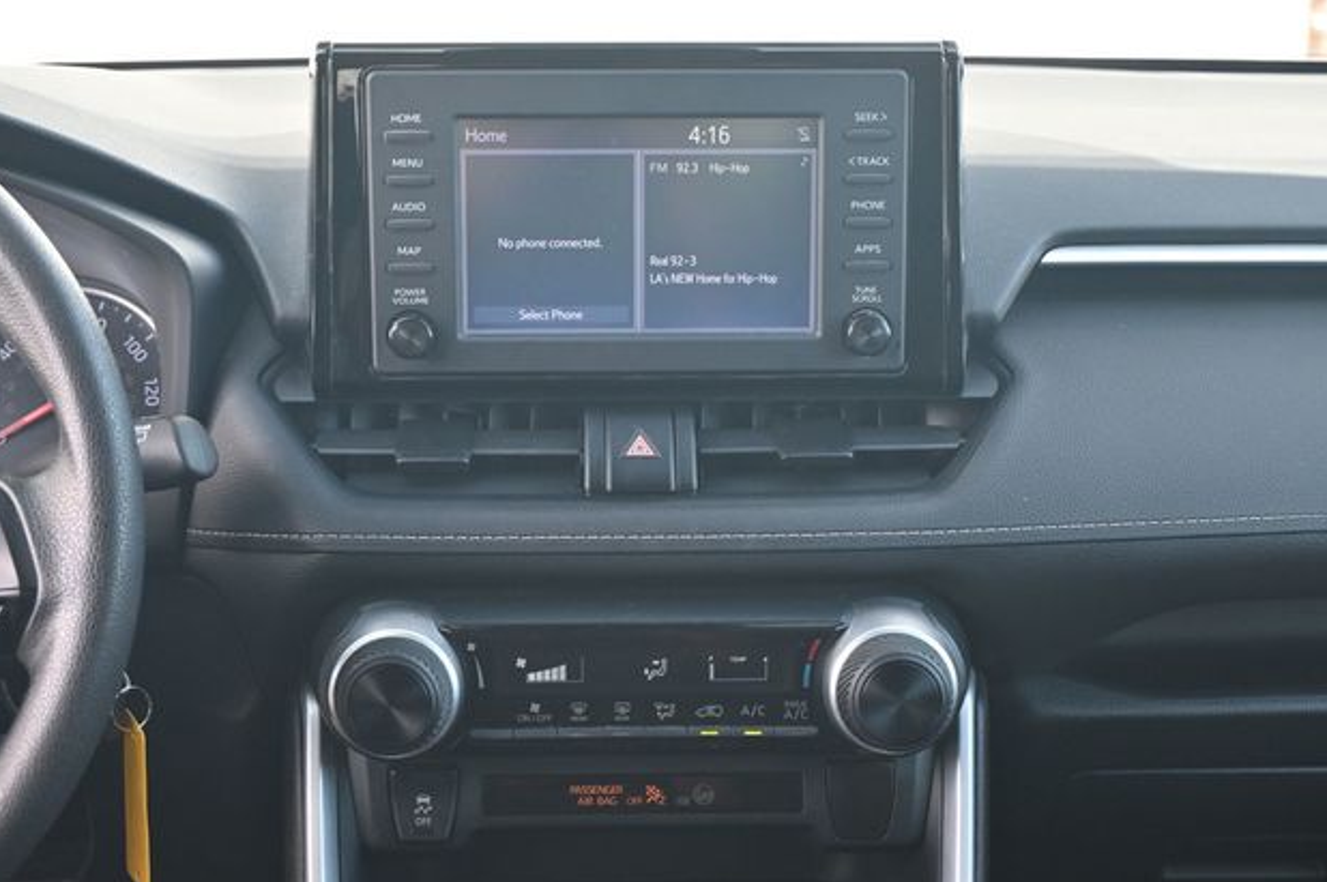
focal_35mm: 58
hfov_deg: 34.8
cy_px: 436
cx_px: 646
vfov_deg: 23.5
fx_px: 2118
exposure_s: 1/125
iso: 560
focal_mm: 37
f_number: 5.3
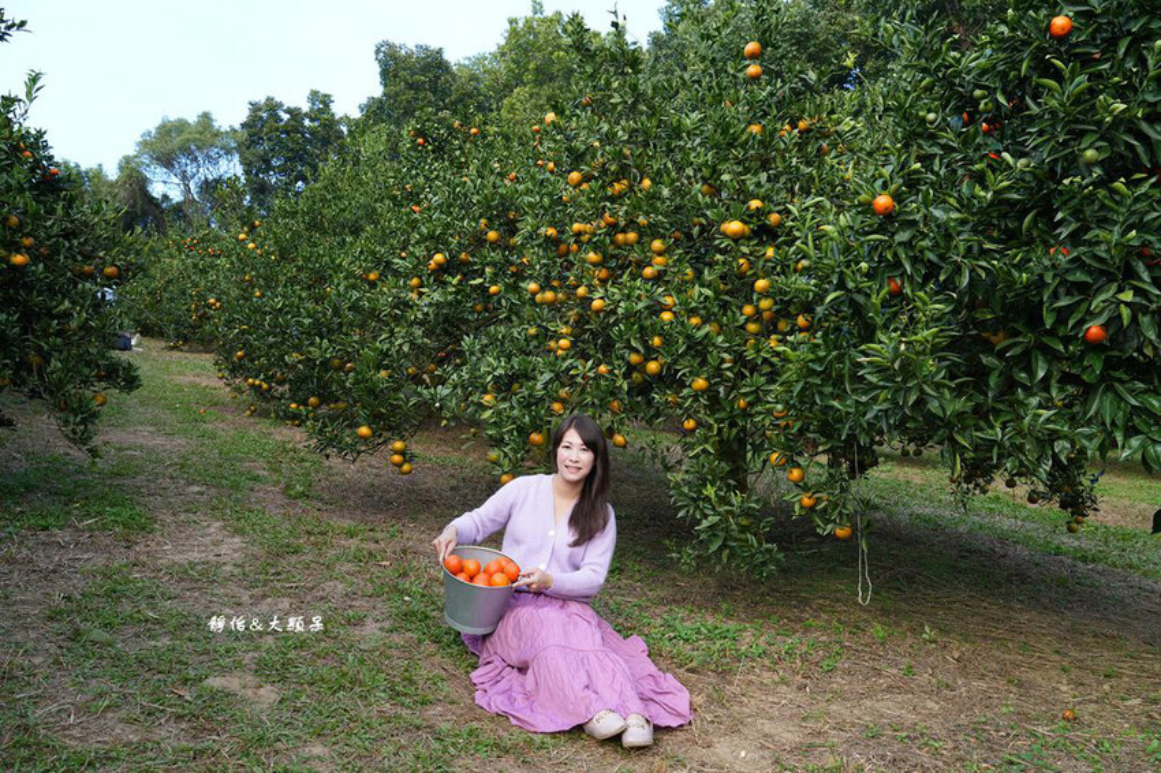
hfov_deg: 63.7
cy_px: 386
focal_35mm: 29
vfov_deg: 44.9
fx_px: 935
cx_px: 580
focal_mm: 29
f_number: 8
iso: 320
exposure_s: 1/125
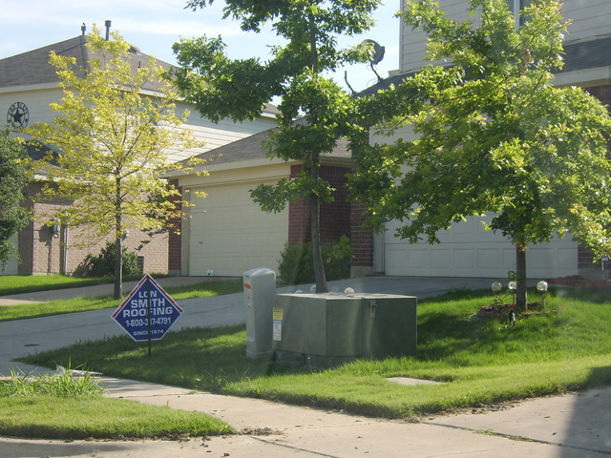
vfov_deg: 23.7
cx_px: 306
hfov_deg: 31.2
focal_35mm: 62
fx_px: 1094
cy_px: 229
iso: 71
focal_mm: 16.25
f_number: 5.6
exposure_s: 1/210
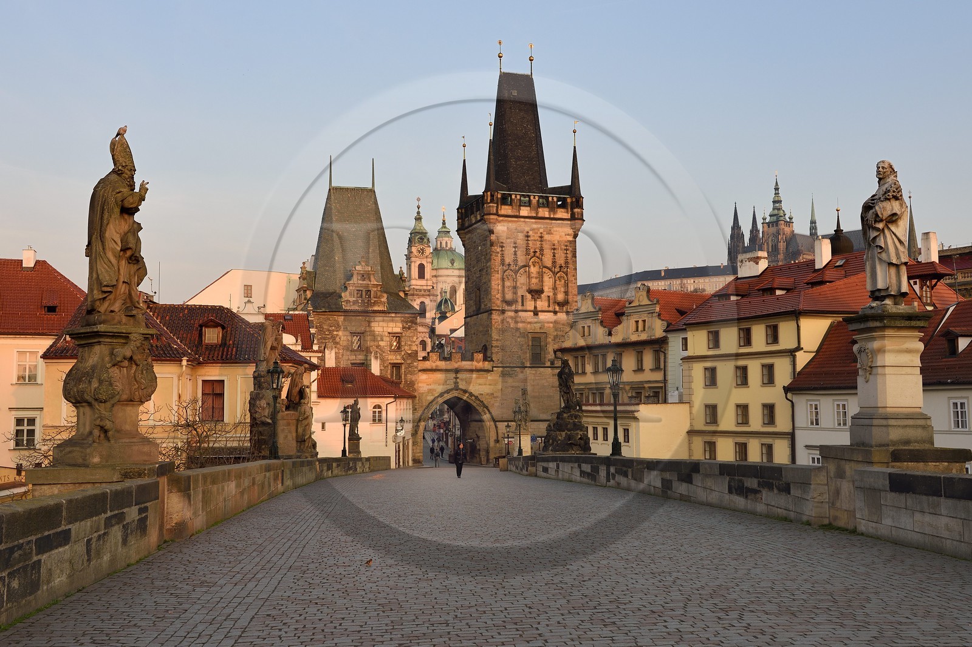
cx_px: 486
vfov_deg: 36.9
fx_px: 972
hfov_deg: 53.1
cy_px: 324
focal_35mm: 36
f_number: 10
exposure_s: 1/160
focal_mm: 36
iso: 400
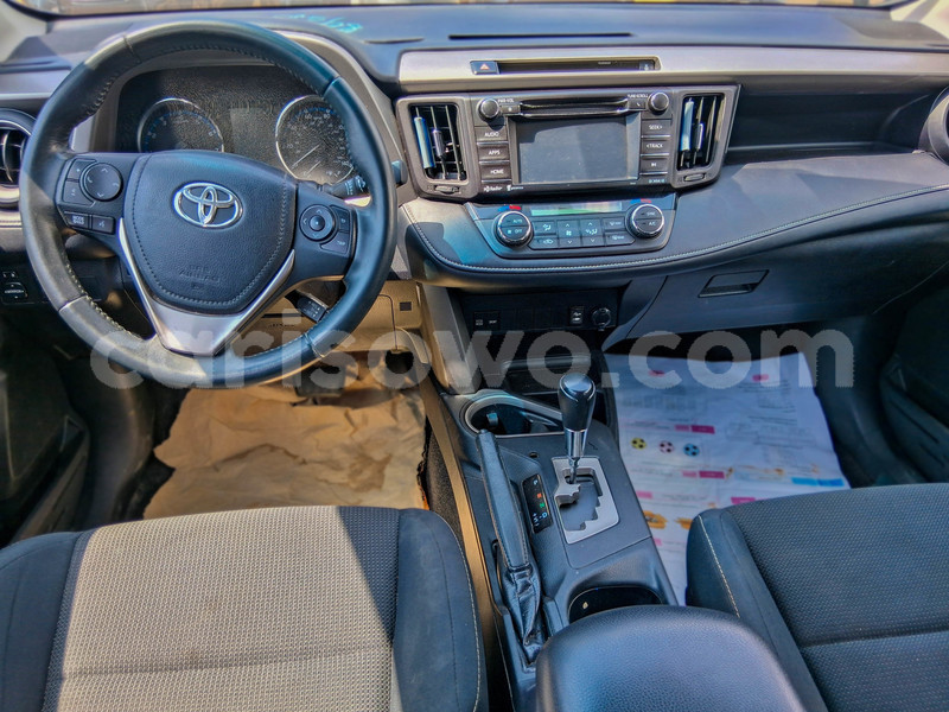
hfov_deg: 67.3
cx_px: 474
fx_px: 713
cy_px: 356
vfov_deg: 53.1
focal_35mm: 26
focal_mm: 3.98
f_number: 1.8
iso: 32
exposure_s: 1/100
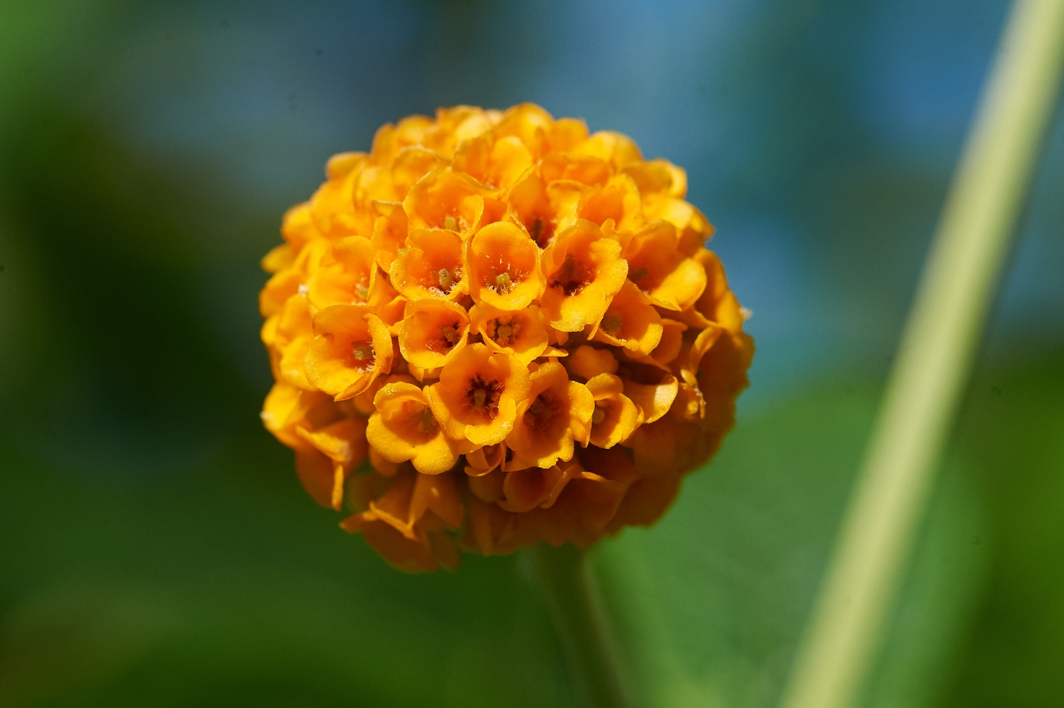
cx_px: 536
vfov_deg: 10.6
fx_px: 3811
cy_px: 335
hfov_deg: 15.9
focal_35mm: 129
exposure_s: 1/1500
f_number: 9.5
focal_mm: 105
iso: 800
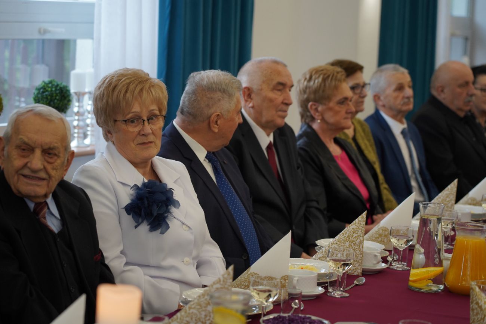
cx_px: 243
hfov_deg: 19.5
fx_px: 1418
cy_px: 162
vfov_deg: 13.0
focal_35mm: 105
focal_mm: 105
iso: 1000
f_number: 4
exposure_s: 1/125
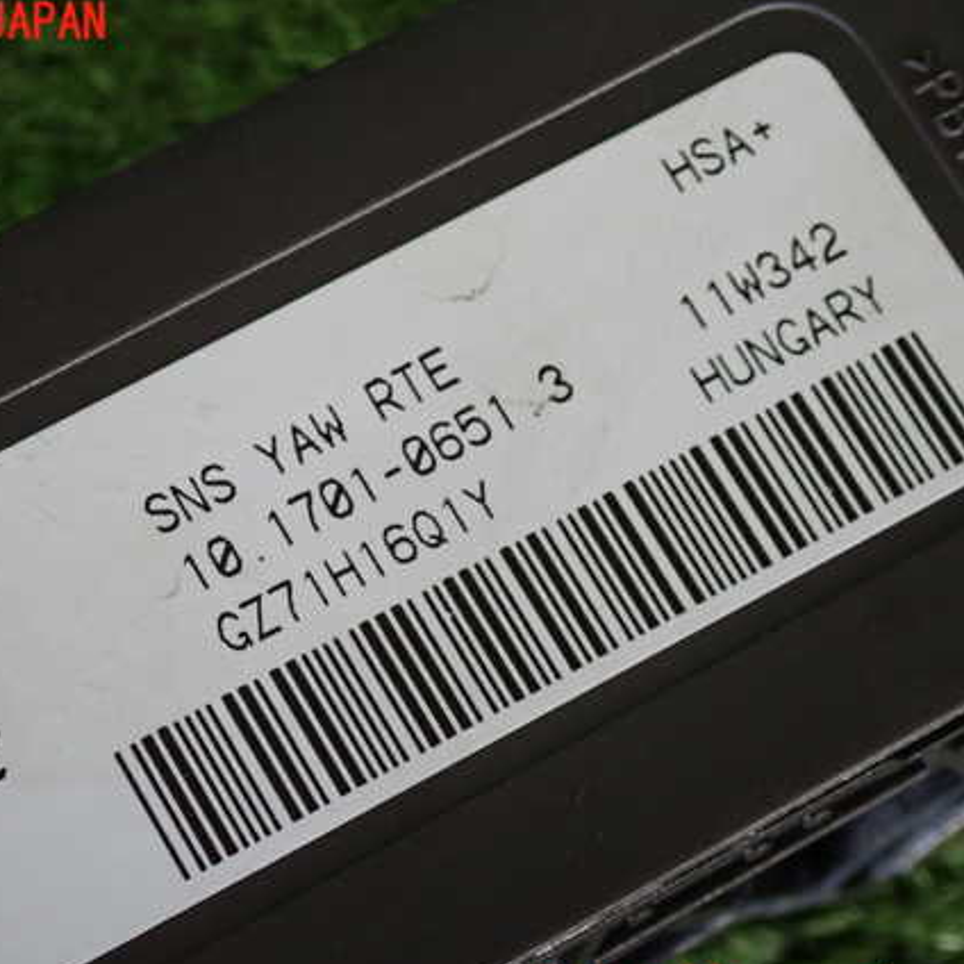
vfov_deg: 14.0
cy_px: 507
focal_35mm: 125
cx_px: 375
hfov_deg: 13.9
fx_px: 3938
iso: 800
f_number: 4.9
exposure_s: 1/80
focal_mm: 18
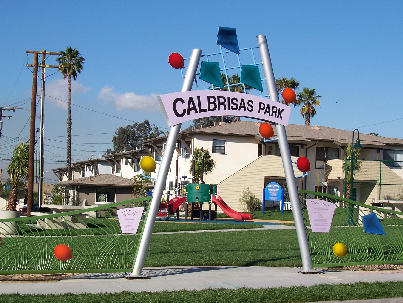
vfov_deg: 22.3
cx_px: 202
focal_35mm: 66
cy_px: 152
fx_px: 768
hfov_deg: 29.4
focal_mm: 10.8
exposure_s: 1/350
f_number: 6.7
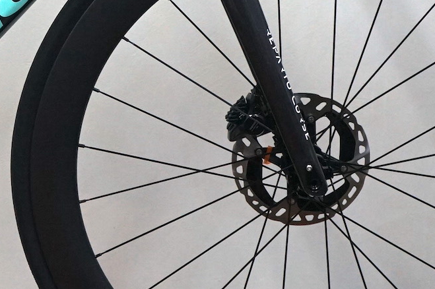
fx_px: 2233
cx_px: -116
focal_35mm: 185
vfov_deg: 7.4
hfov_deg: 10.9
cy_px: -2
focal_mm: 53
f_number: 5
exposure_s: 1/160
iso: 1600
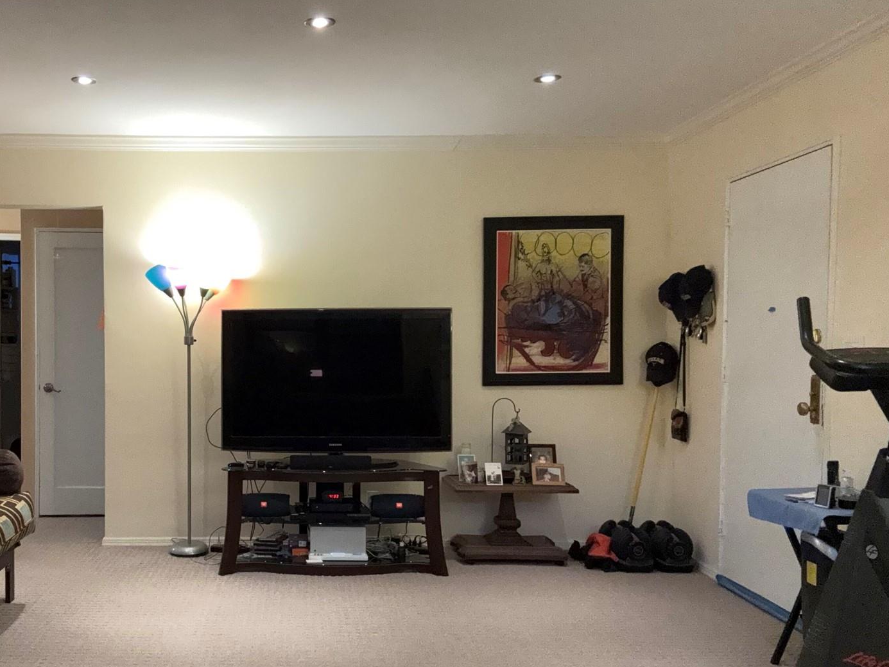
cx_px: 286
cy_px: 383
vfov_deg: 41.7
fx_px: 873
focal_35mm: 34
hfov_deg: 52.8
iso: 125
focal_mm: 2.69
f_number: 1.9
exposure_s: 1/60
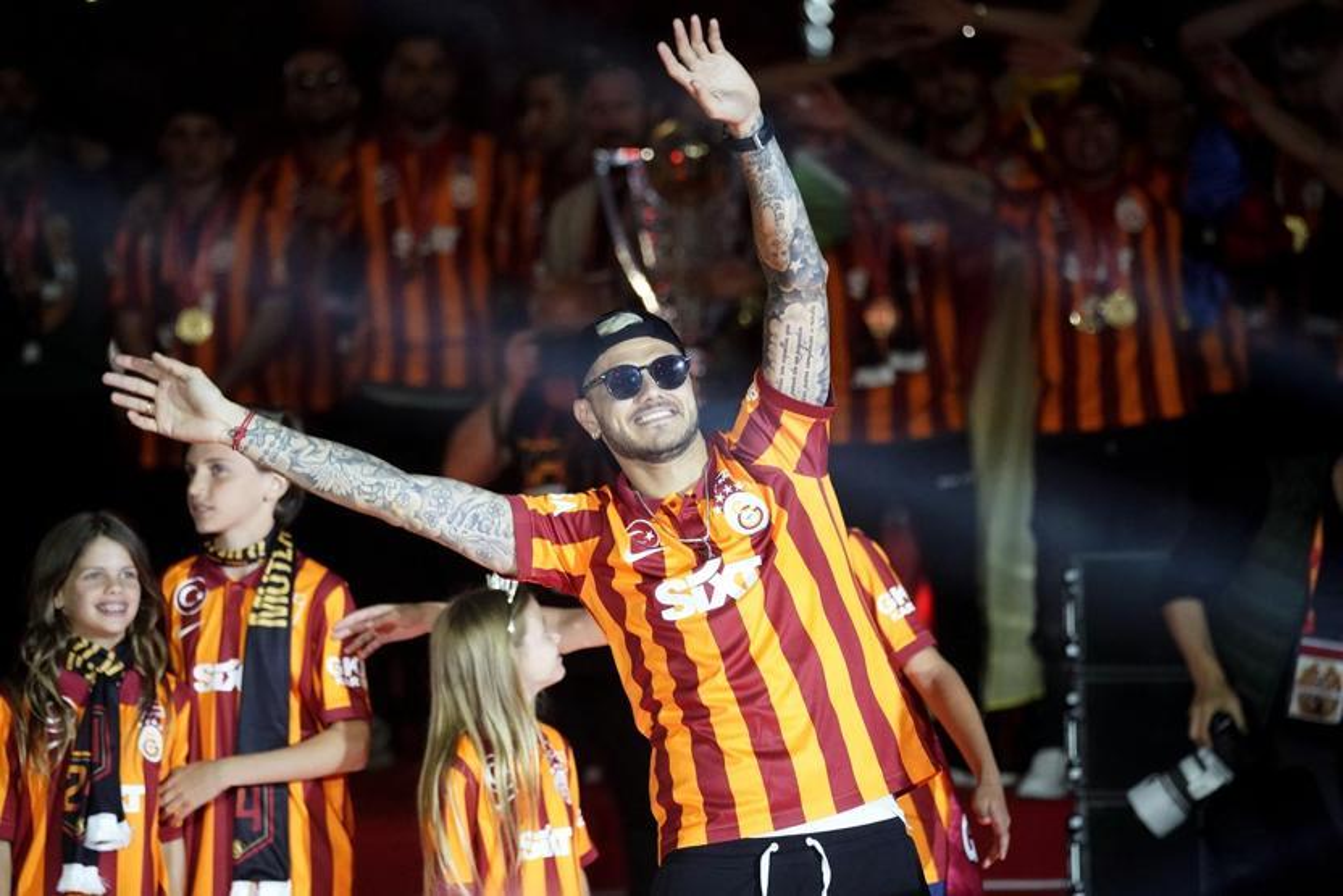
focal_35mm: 297
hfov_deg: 6.9
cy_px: 448
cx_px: 672
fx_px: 11096
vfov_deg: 4.6
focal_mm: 297.4
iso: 8000
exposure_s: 1/500
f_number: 6.3
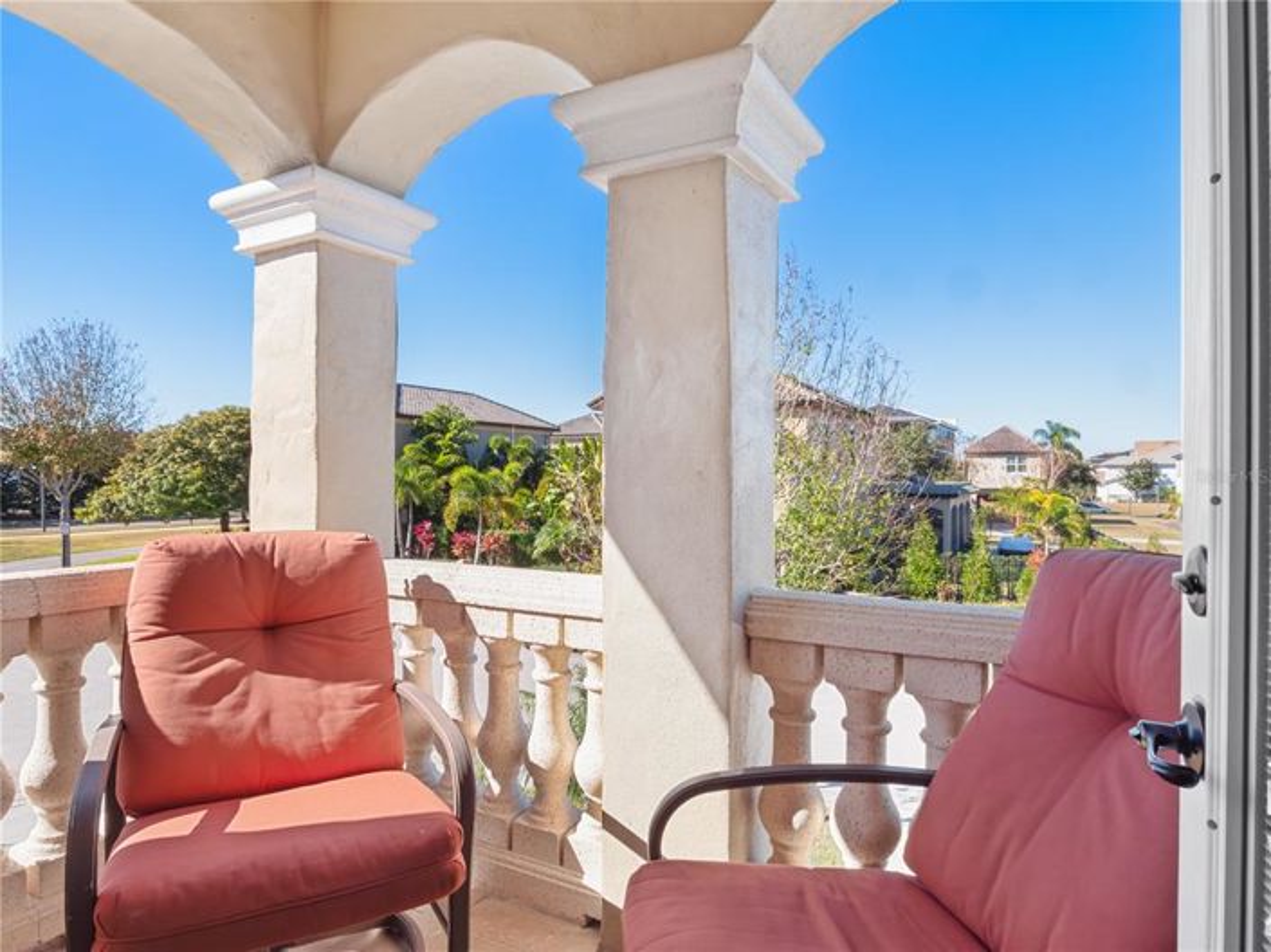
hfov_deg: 81.8
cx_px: 636
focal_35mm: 20
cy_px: 476
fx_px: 734
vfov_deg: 65.9
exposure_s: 1/80
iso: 200
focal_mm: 10
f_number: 11
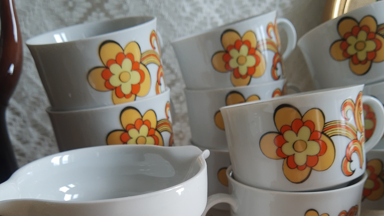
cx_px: 192
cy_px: 194
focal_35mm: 38
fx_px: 387
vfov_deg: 29.9
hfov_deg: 52.8
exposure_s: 1/60
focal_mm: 3.95
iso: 63
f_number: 1.8
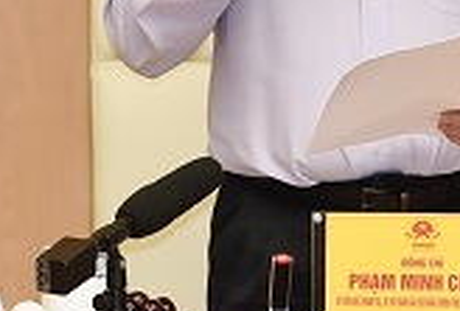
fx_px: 13363
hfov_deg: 2.0
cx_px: 205
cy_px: -459
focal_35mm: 1041
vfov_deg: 1.3
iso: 640
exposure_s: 1/160
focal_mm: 190
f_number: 3.2
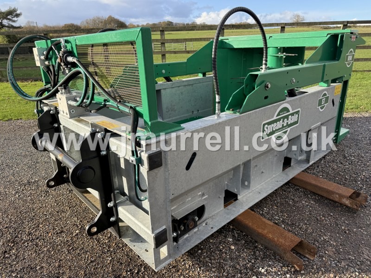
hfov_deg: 71.6
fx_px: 257
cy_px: 139
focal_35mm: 24
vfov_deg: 56.8
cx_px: 186
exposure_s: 1/1192
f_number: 1.78
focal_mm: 6.76
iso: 80
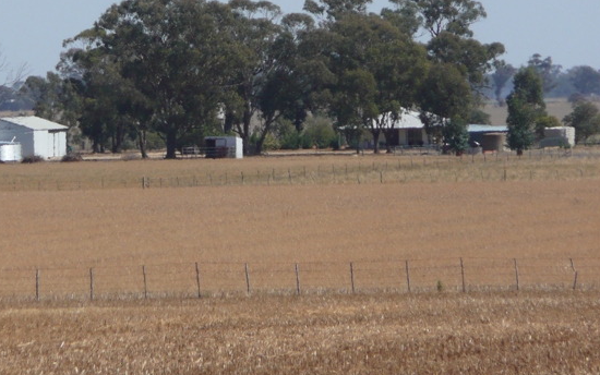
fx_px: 7065
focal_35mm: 432
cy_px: 96
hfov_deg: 4.9
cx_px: 187
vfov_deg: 3.0
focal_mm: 46
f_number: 4.9
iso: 100
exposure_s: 1/640
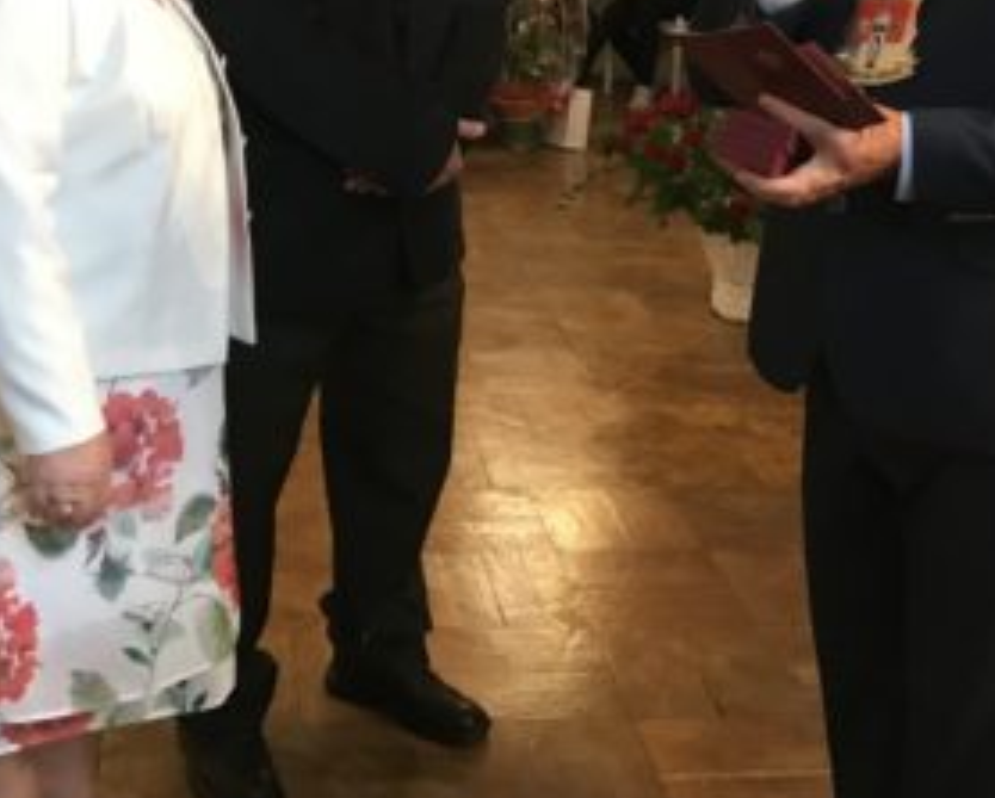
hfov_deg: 34.1
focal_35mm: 55
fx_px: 1621
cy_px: 118
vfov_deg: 26.9
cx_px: 444
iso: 80
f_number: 1.8
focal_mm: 3.99
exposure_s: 1/17
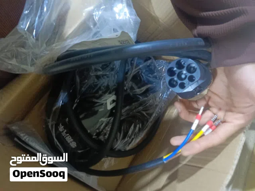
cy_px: 96
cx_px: 128
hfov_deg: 71.6
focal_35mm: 24
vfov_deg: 56.8
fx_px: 177
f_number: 1.7
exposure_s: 1/25
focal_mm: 5.25
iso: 1130
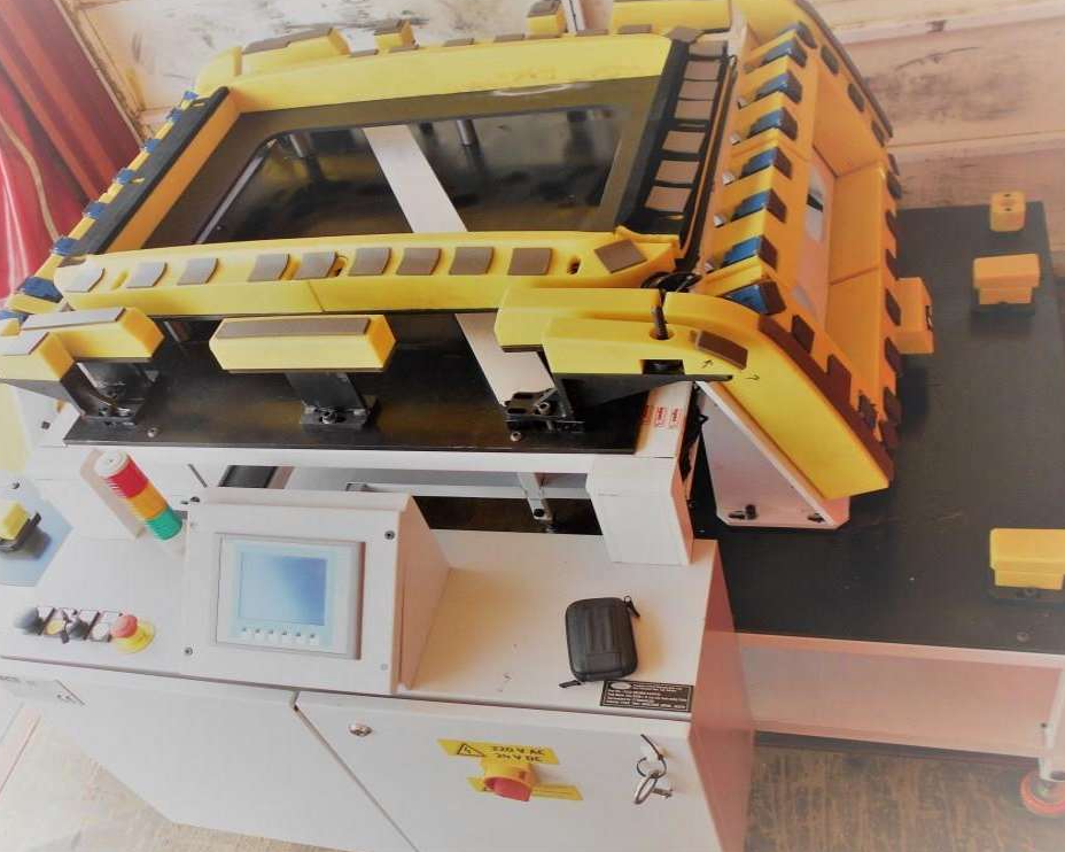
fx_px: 882
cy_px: 415
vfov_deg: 51.5
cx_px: 503
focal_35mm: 28
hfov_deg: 62.2
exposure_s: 1/100
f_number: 3.2
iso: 80
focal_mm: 4.6
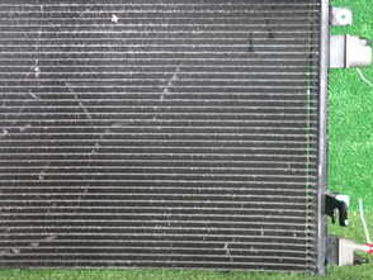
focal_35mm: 51
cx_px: 56
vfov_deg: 28.3
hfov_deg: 35.8
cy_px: 85
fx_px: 550
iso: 200
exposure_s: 1/50
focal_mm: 4.5
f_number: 2
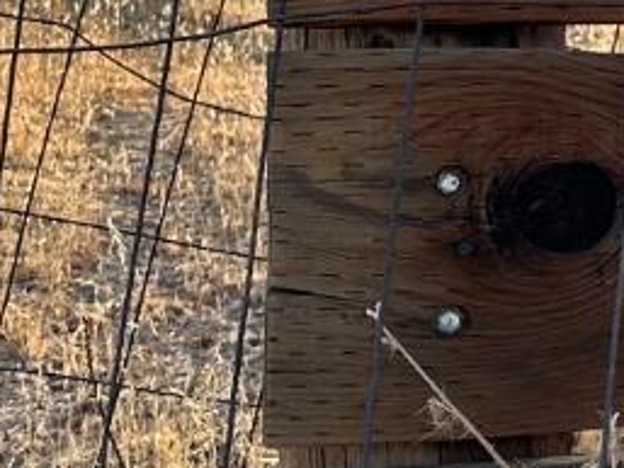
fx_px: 2525
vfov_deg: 10.5
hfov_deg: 12.9
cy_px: 40
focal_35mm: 140
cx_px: 1078
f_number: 1.78
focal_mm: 6.86
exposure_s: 1/1009
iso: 80
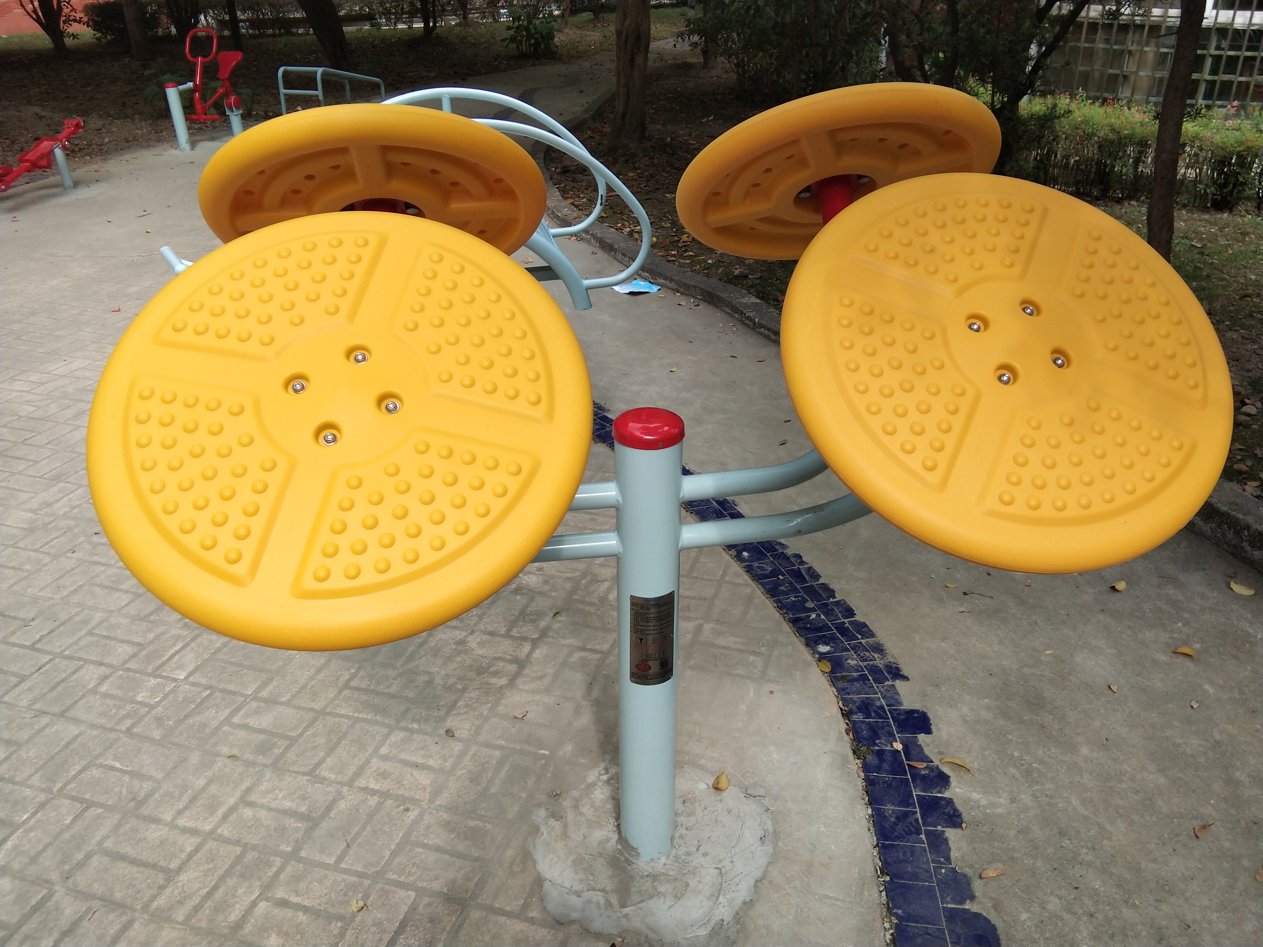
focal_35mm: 31
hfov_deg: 58.4
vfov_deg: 45.4
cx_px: 632
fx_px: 1131
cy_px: 474
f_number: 2.2
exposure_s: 1/257
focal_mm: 3.69
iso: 50
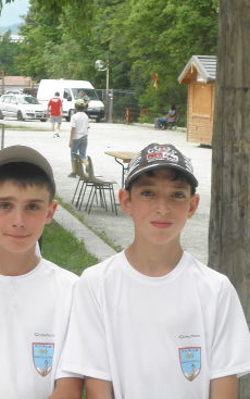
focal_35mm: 120
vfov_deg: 17.4
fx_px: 1306
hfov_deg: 10.8
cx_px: -16
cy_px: 201
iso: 64
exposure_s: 1/80
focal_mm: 11.7
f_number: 5.3
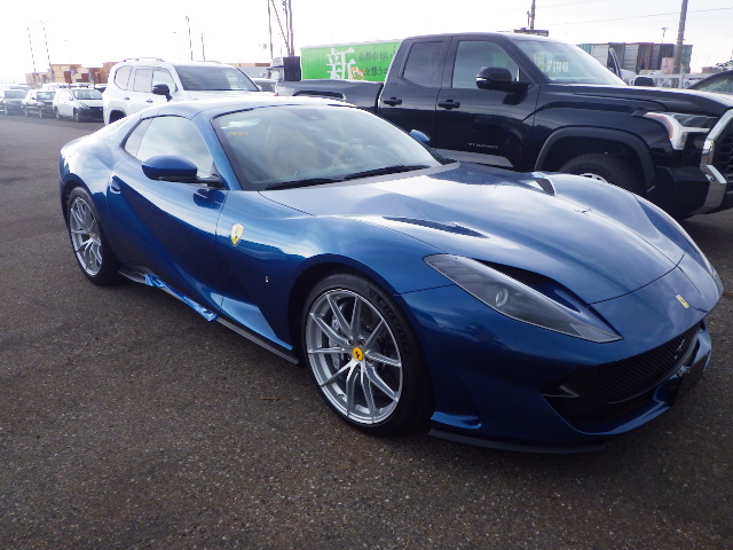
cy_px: 275
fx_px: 593
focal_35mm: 28
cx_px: 366
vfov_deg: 49.7
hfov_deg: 63.4
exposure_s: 1/100
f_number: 3.5
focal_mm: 5
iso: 250
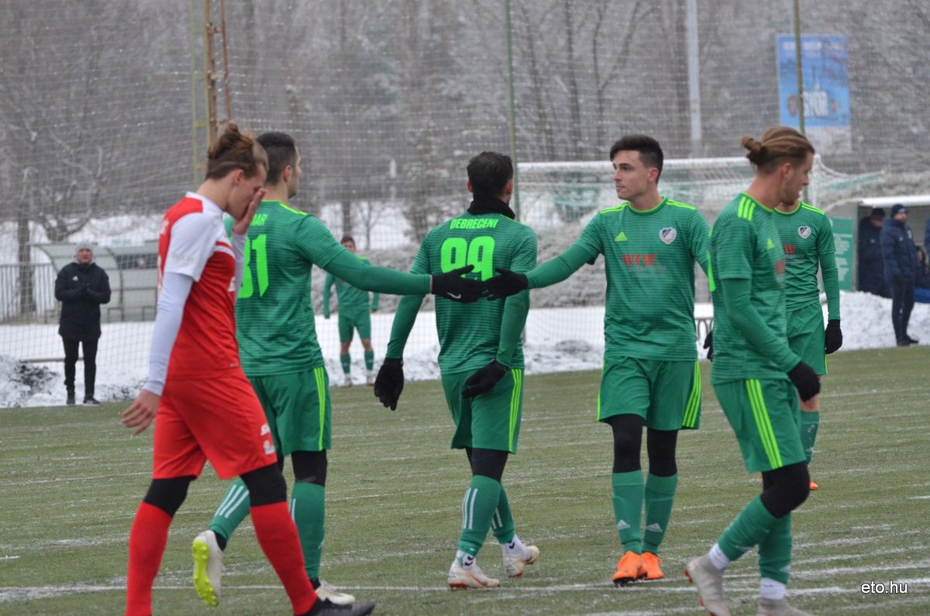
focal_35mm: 218
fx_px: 5608
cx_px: 465
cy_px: 308
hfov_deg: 9.5
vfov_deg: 6.3
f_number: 4.8
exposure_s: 1/1250
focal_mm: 145
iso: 1250
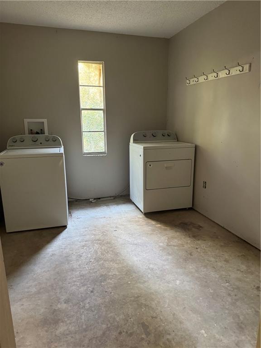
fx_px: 241
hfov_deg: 56.8
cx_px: 130
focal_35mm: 24
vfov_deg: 71.6
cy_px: 174
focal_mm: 6.76
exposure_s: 1/40
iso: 640
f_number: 1.78
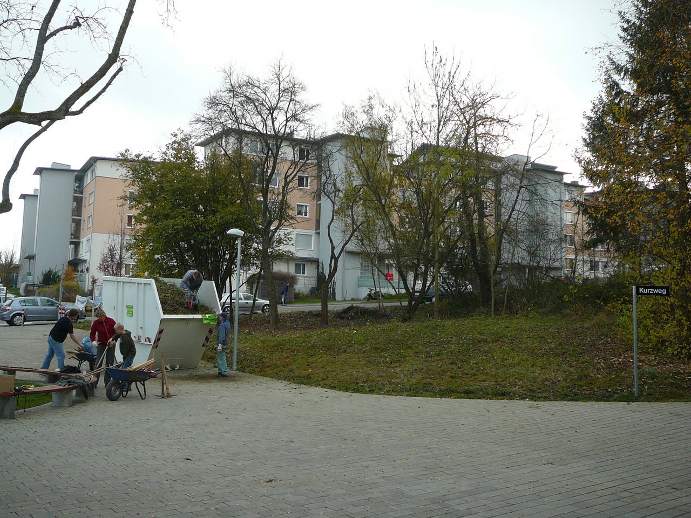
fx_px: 699
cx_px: 346
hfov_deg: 52.6
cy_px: 259
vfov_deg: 40.7
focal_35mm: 35
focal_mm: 5.2
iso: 80
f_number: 2.8
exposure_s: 1/200
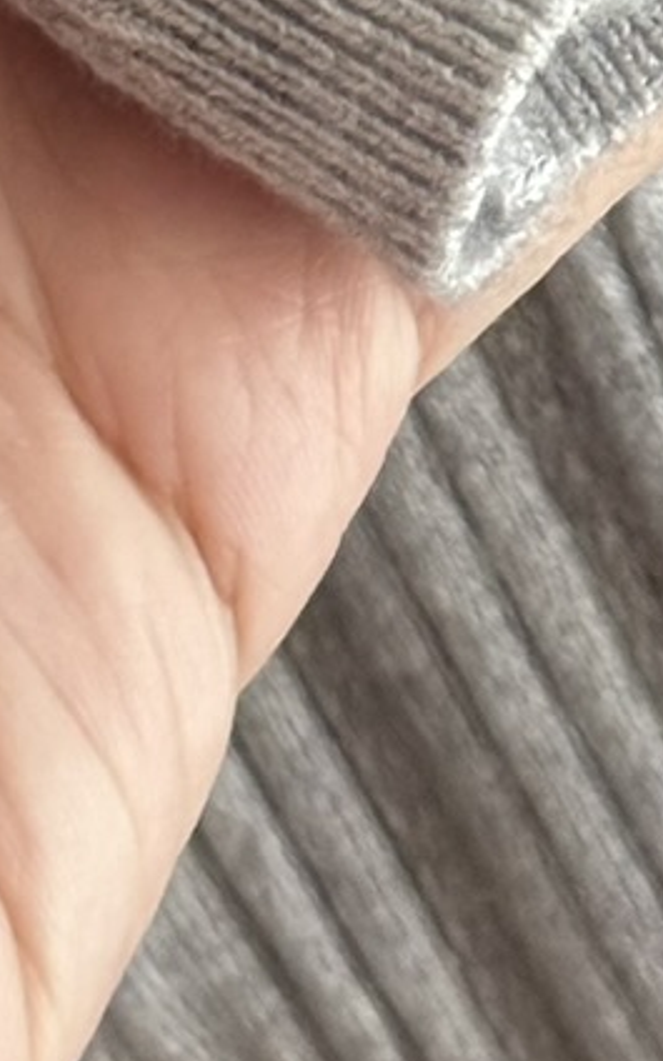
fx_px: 7112
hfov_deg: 5.3
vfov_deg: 8.1
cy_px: -1066
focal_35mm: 246
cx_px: 378
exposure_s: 1/60
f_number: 1.78
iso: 250
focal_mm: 6.76
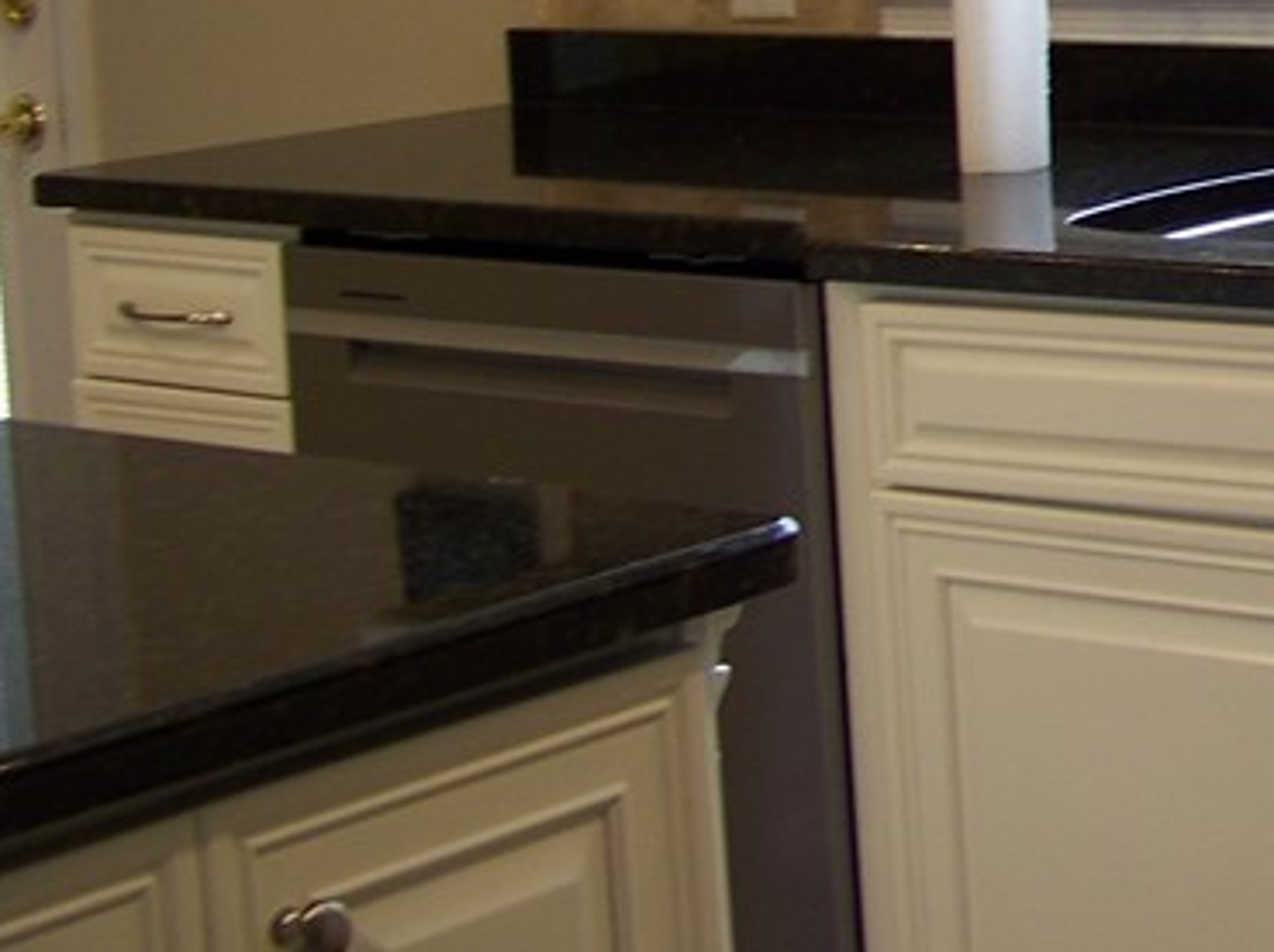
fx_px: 3677
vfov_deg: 14.6
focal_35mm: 100
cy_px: 48
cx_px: 1699
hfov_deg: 18.2
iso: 64
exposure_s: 1/50
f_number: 2.8
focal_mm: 5.85
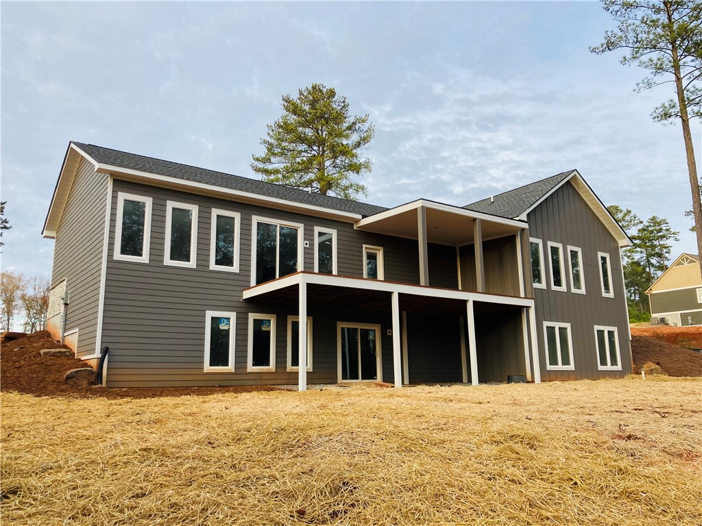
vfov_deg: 49.7
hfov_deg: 63.4
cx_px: 351
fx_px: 568
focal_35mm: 28
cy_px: 263
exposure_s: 1/158
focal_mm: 3.99
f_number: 1.8
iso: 20
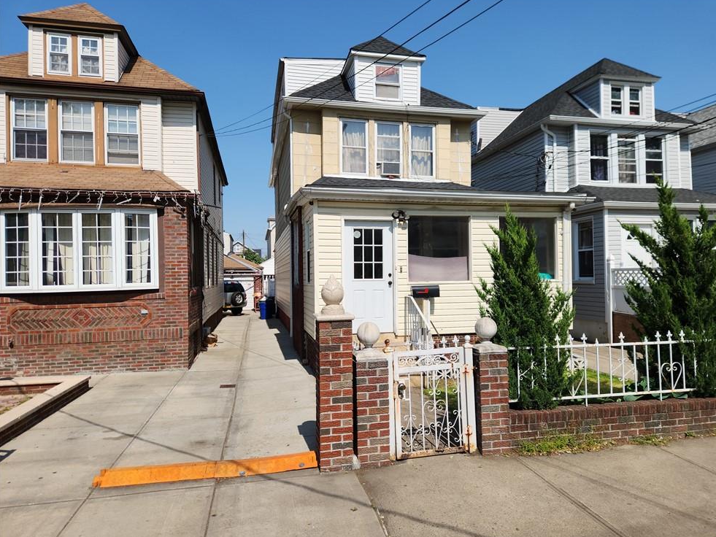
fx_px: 496
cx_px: 372
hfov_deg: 71.6
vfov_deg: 56.8
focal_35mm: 24
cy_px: 273
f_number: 1.8
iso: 20
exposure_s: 1/2628
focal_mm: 5.4
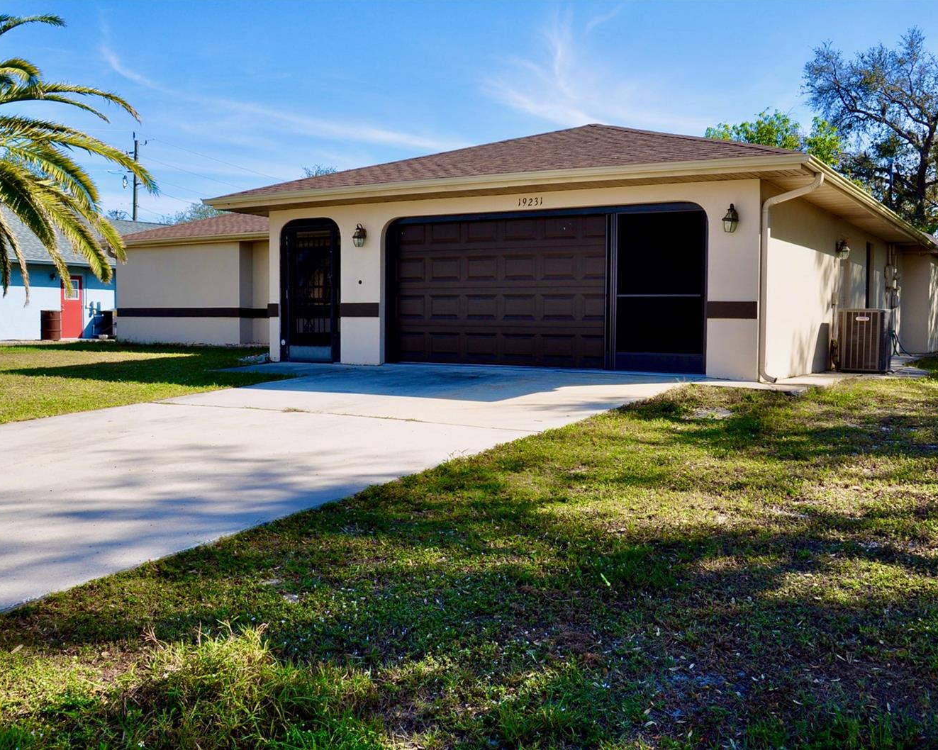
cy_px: 375
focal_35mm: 34
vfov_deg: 43.3
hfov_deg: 52.8
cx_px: 503
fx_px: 944
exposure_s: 1/250
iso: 200
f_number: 10
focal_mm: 20
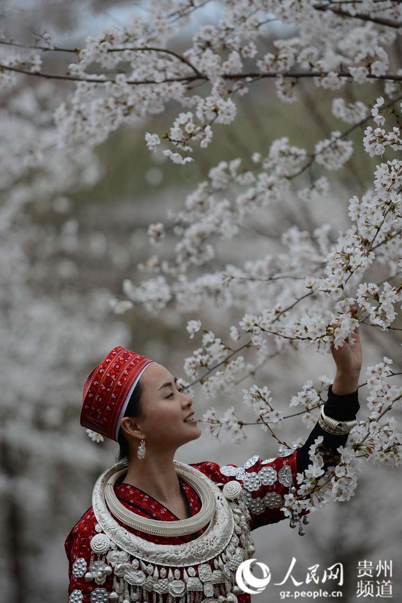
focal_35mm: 170
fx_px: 2846
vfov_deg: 12.1
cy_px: 302
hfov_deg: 8.1
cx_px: 201
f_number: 3.2
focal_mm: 170
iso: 200
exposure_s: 1/1250
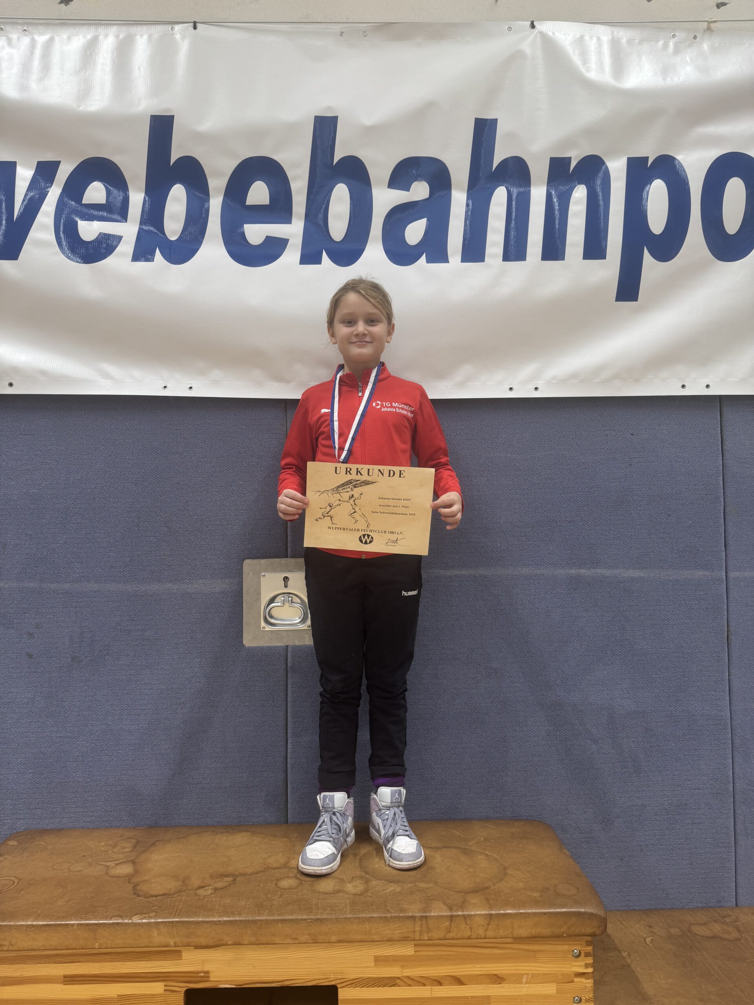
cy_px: 502
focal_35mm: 24
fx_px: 697
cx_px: 377
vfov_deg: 71.6
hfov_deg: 56.8
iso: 80
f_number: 1.78
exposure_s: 1/99
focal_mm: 6.76
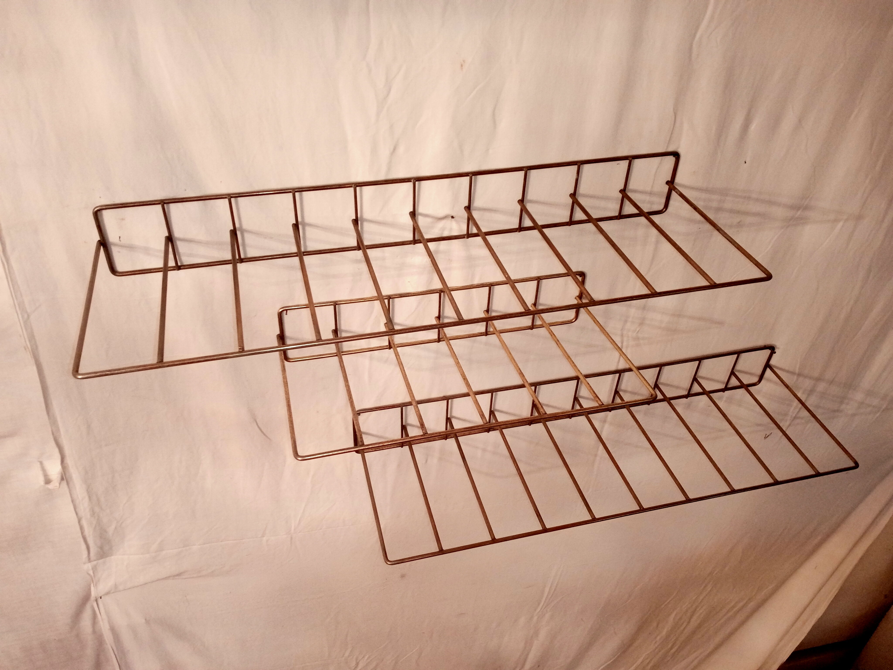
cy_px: 335
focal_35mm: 28
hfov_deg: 63.4
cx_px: 446
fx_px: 722
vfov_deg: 49.7
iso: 987
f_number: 1.8
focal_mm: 4.05
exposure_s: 1/33.3
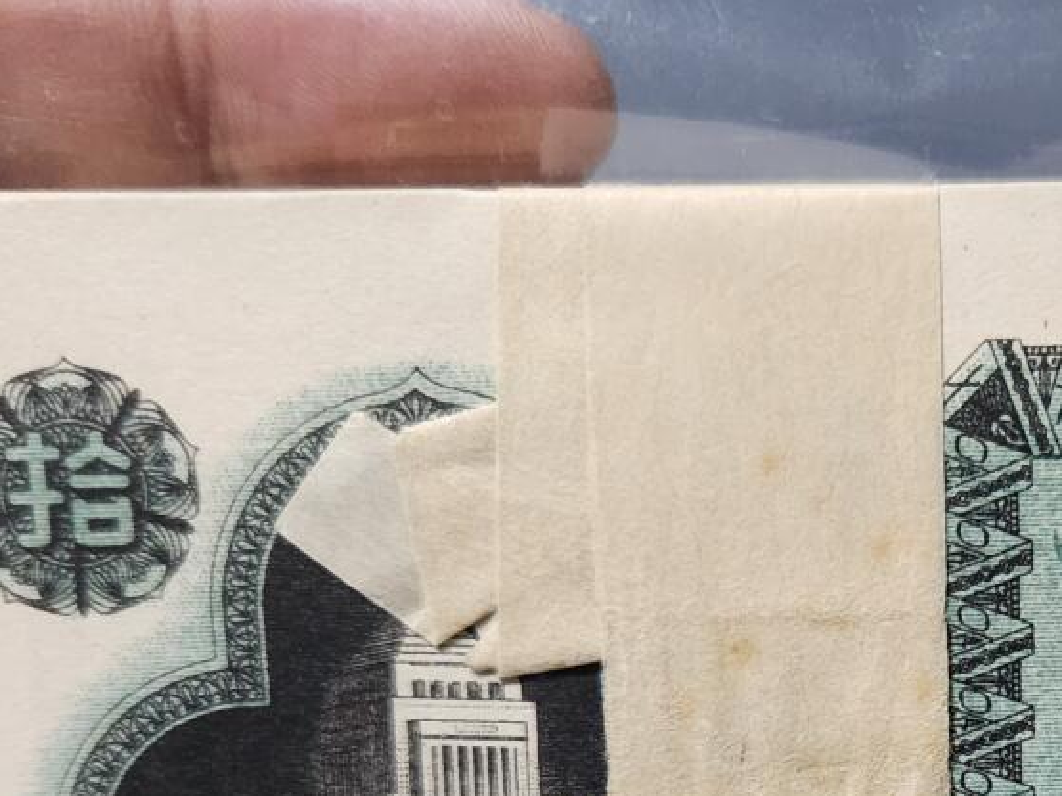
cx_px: 1031
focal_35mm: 58
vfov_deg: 24.2
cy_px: 786
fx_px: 1779
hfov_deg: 31.1
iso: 1000
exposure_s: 1/100
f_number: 1.8
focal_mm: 5.4
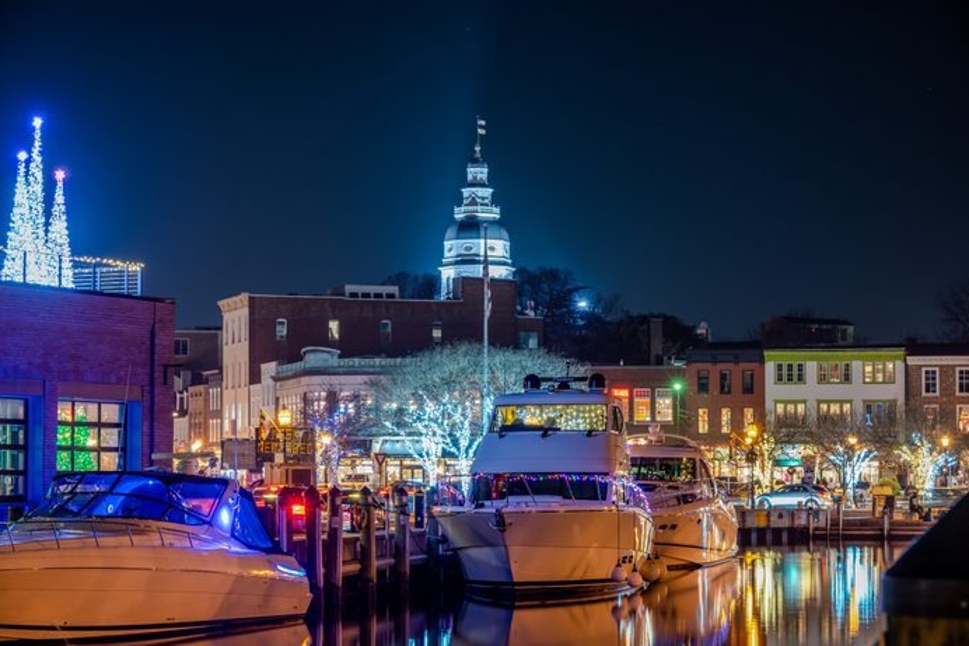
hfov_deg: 22.4
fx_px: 2449
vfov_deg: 15.0
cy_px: 325
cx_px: 483
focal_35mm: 91
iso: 100
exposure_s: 8
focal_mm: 90
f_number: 9
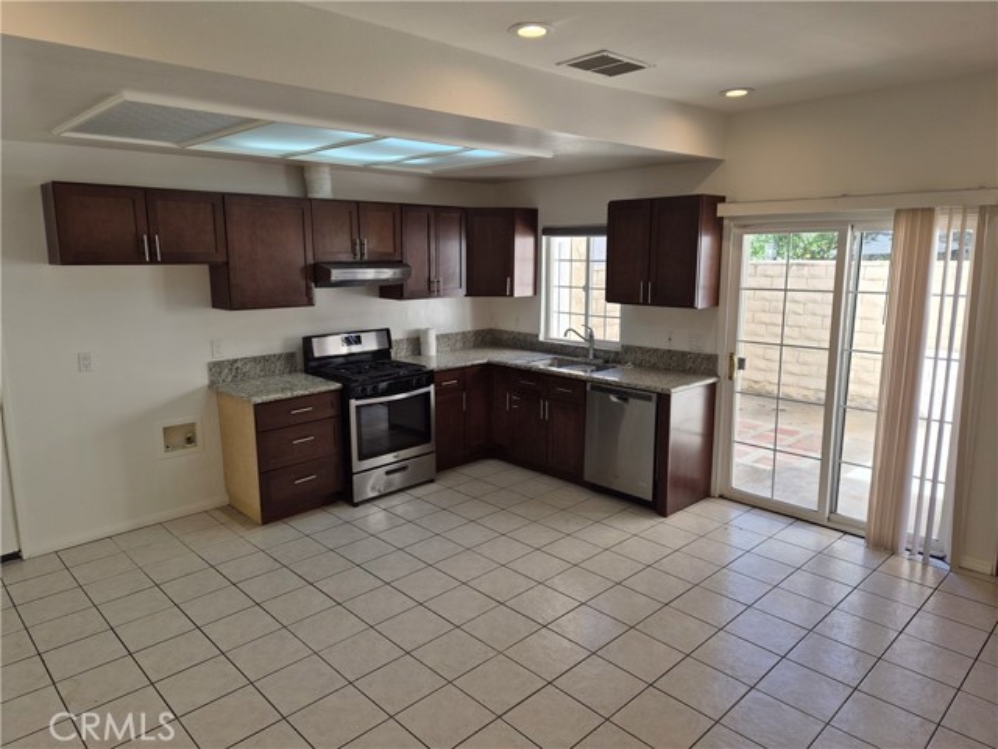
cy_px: 374
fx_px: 663
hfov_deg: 73.9
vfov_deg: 58.9
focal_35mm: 23
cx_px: 499
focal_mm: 5.4
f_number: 1.8
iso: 25
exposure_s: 1/168
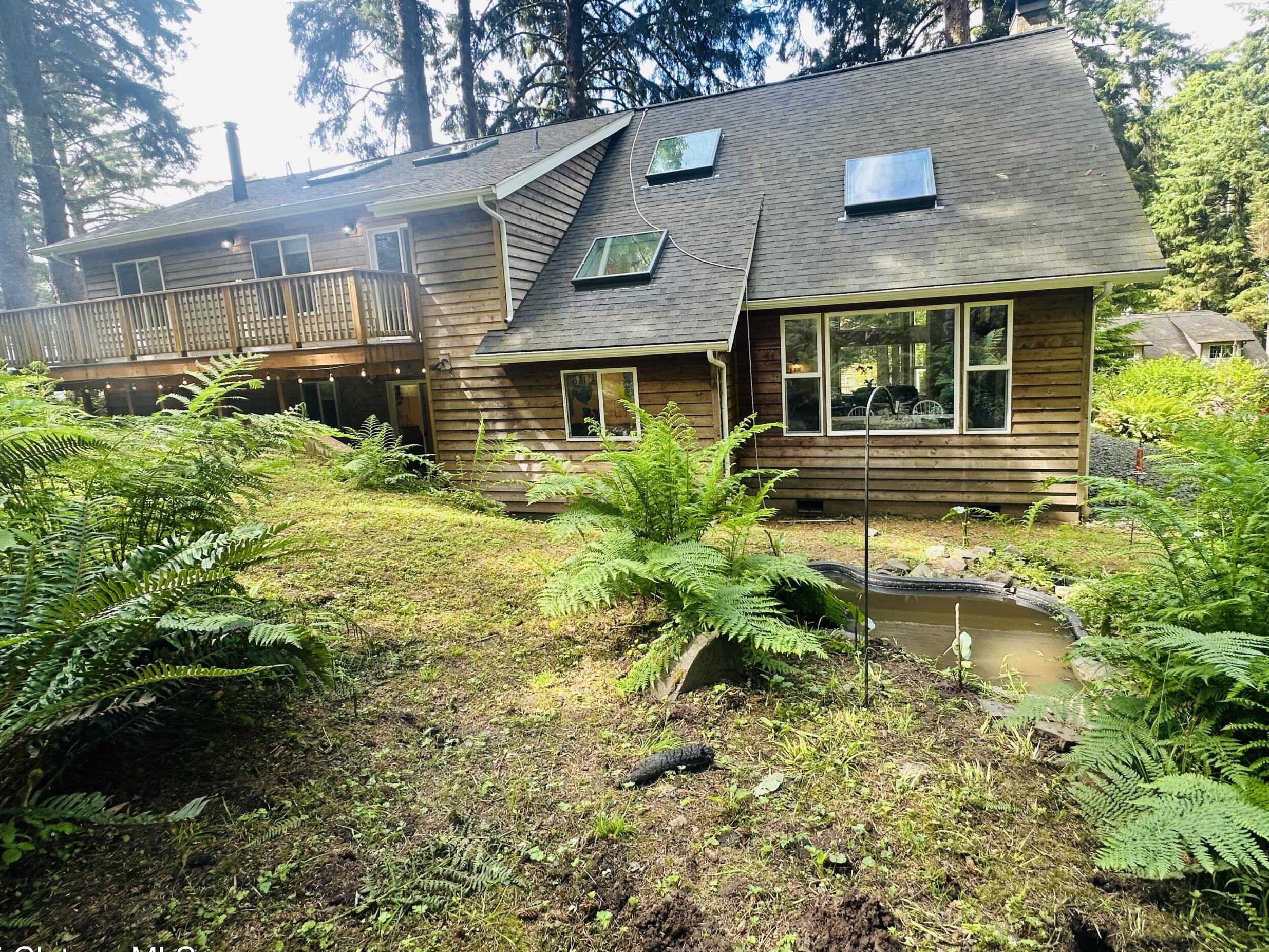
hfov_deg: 90.9
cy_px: 434
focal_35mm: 17
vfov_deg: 74.6
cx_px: 675
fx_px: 623
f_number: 2.2
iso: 64
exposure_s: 1/99
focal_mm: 2.22
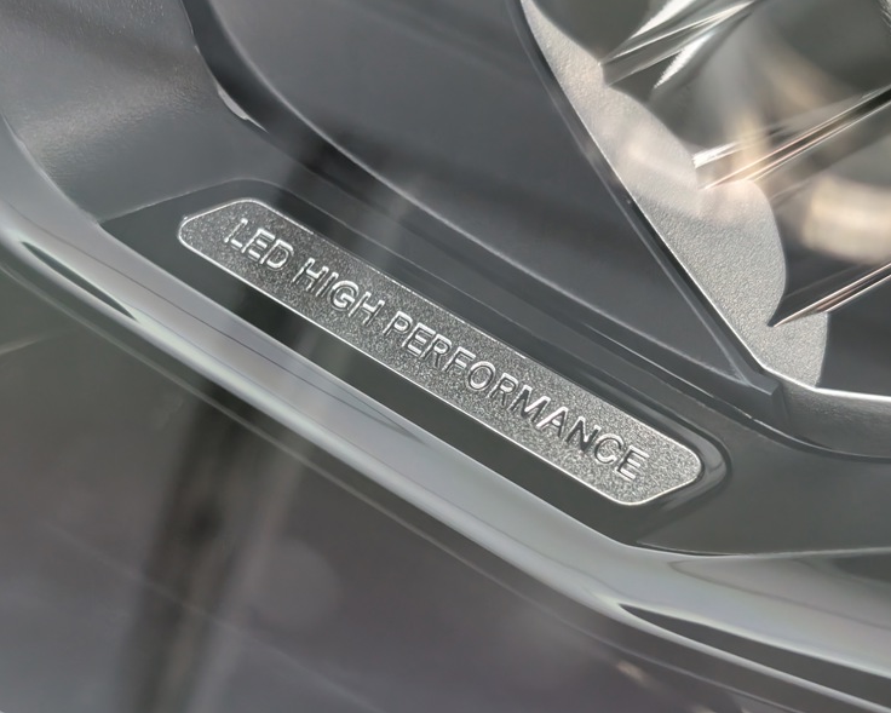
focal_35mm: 52
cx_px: 444
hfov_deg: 36.0
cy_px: 361
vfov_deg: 29.1
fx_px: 1371
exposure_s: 1/156
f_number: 1.68
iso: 768
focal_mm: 6.9
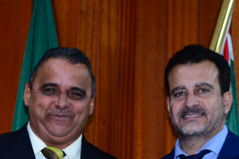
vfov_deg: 8.6
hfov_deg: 12.9
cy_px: 202
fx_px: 1049
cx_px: 8
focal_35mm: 158
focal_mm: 55
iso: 2500
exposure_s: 1/125
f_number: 4.5
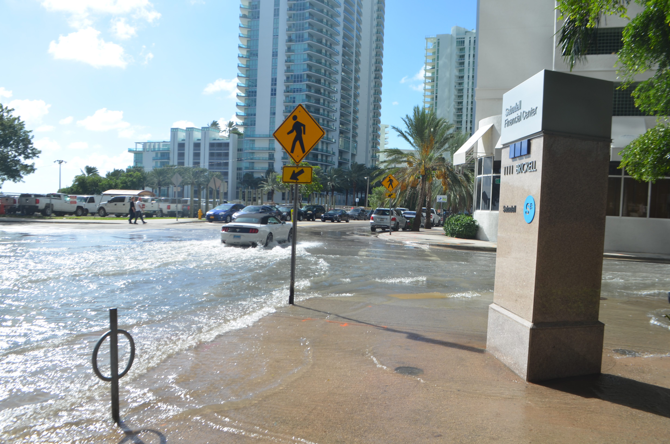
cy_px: 222
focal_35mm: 27
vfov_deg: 47.7
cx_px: 335
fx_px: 501
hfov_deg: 67.5
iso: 100
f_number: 9
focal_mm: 18
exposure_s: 1/320
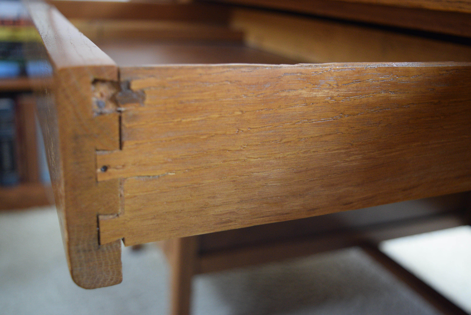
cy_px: 158
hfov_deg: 49.5
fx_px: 511
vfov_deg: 34.3
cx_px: 236
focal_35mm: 39
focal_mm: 26
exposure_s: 1/60
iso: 1400
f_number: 4
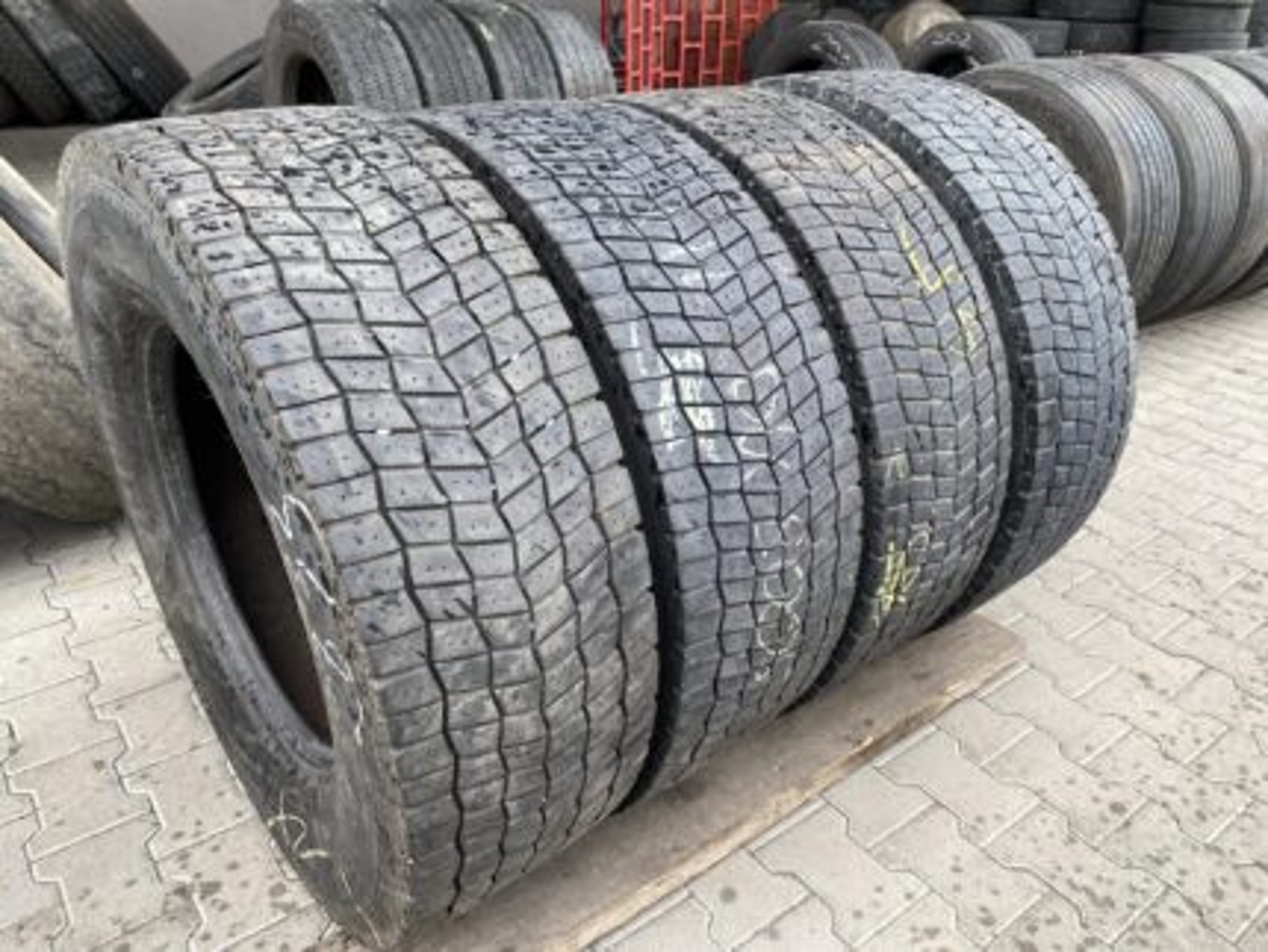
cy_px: 476
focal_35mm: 26
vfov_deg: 53.1
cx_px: 634
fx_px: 953
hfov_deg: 67.3
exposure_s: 1/170
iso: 32
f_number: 1.8
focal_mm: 4.25
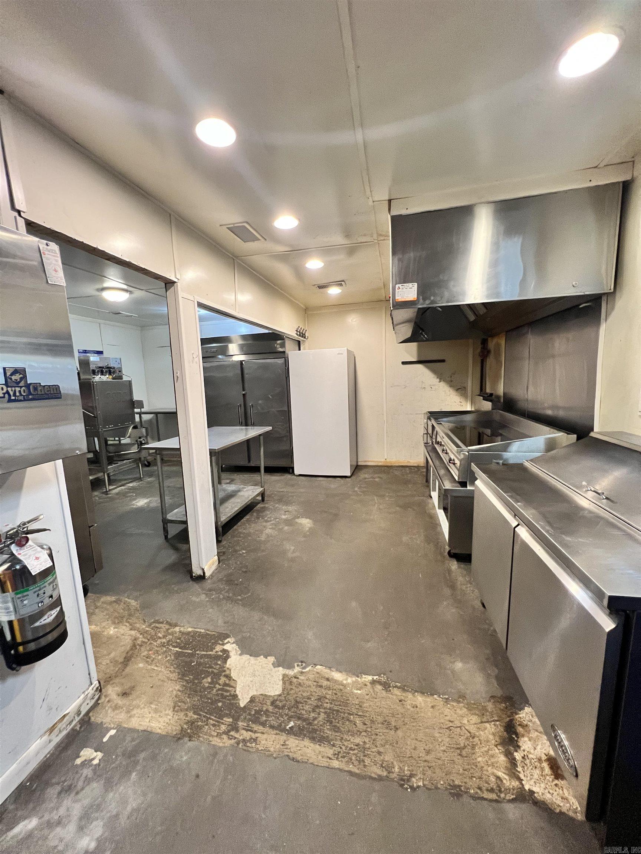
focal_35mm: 13
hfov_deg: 89.9
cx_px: 320
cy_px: 427
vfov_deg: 106.2
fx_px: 321
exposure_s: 1/60
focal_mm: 1.57
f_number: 1.8
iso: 400
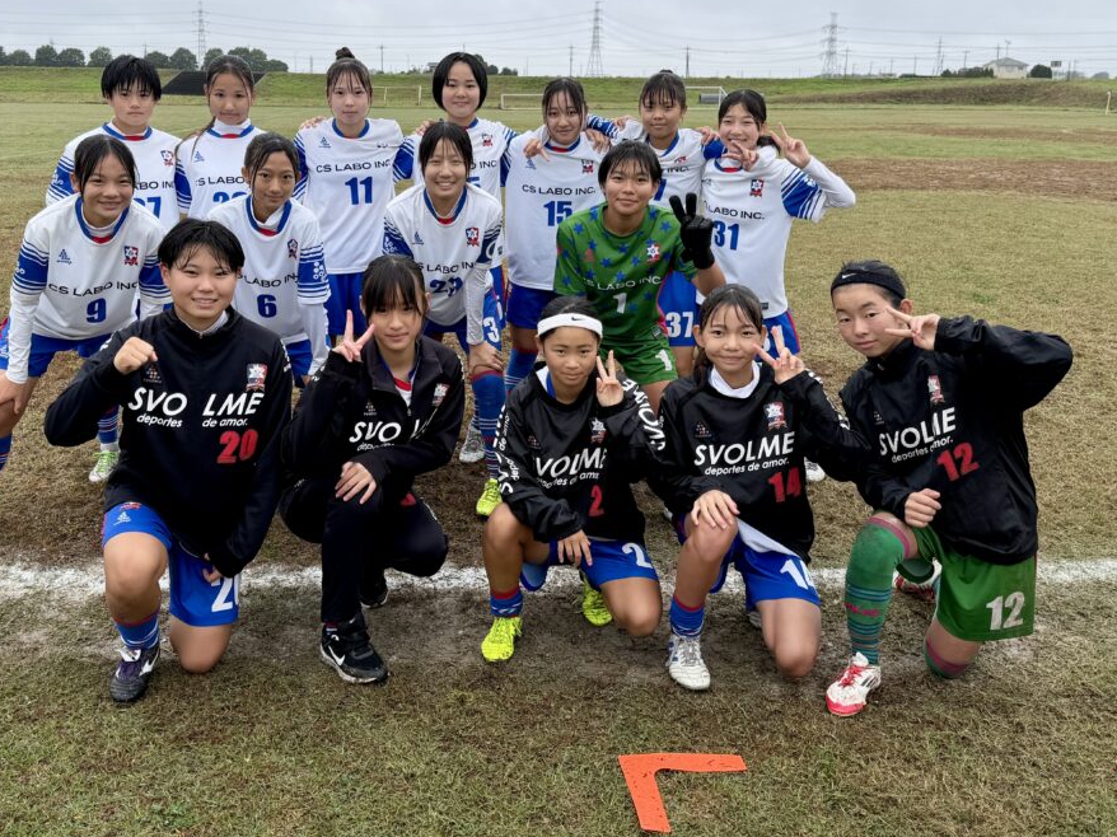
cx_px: 517
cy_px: 370
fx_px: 903
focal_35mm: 28
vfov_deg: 49.6
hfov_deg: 63.4
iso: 80
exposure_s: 1/1192
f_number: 1.78
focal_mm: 6.76
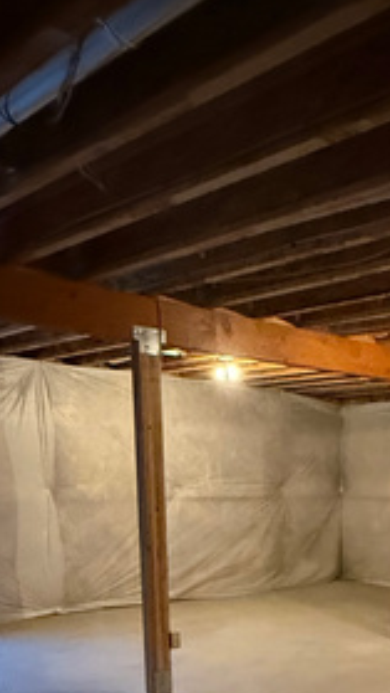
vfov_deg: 43.3
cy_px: 651
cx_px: 335
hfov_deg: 27.5
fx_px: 772
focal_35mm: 42
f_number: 2.2
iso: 1250
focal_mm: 2.22
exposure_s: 1/30
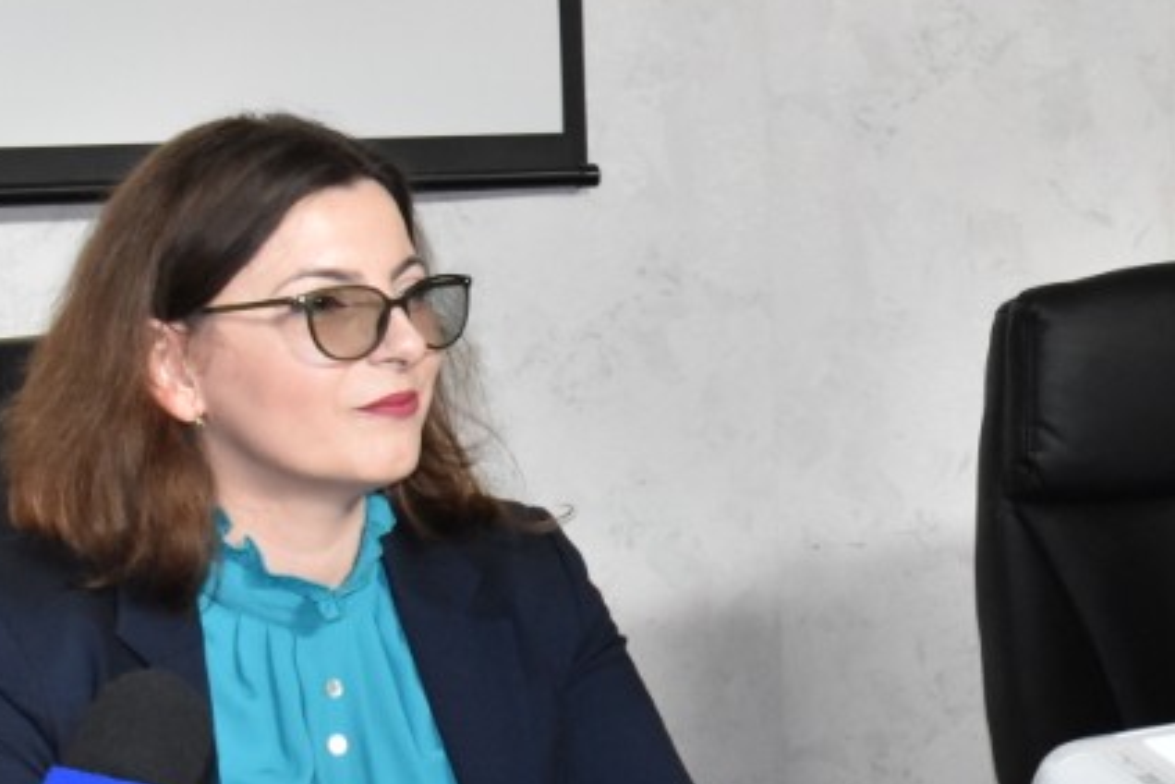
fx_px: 3722
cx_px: 1266
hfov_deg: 17.4
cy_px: 540
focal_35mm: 114
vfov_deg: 12.0
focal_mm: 28
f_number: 6.3
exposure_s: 1/200
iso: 1600
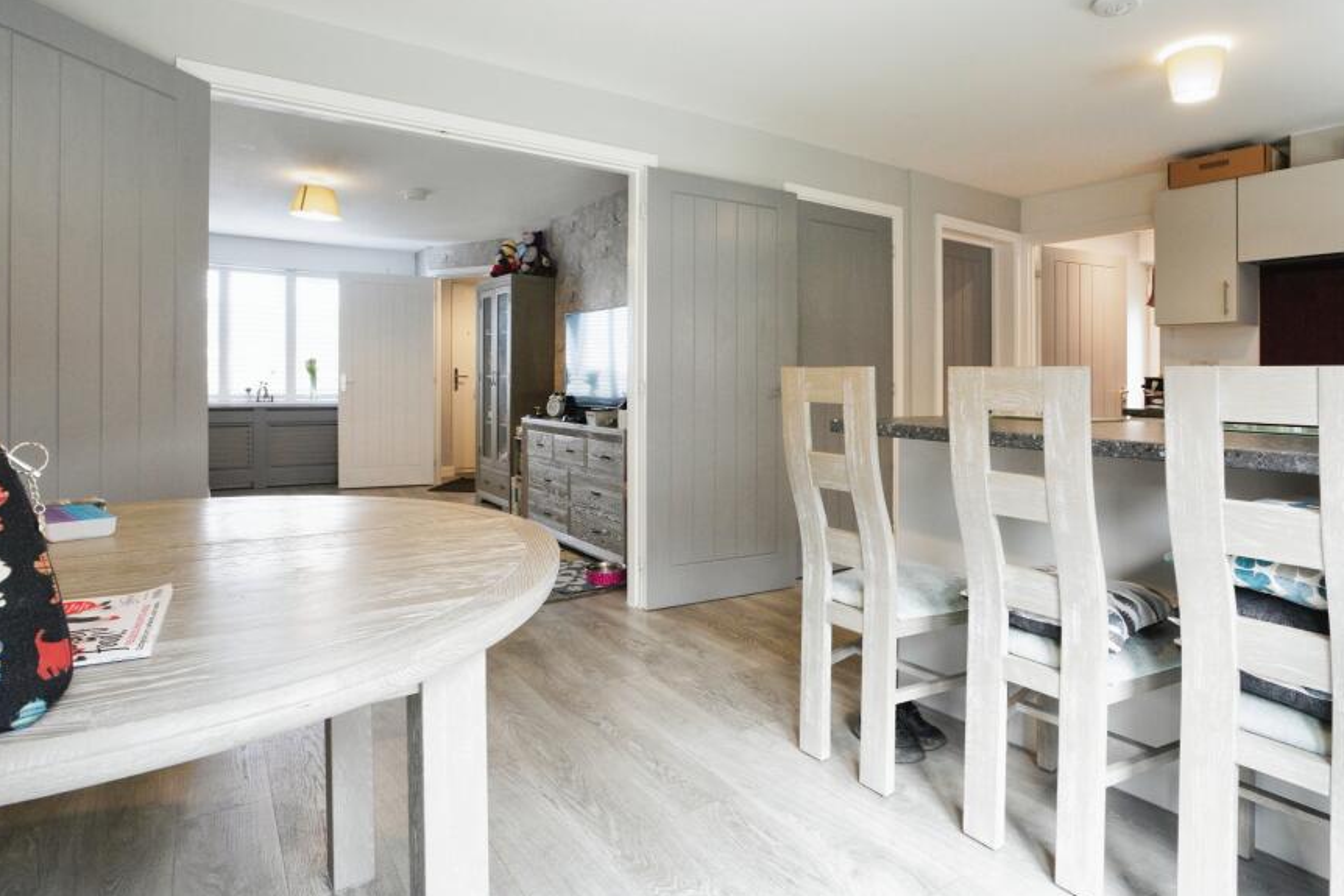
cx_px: 708
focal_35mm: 19
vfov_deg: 64.2
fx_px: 709
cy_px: 373
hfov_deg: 86.8
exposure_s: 1/25
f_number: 9
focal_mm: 16
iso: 2000
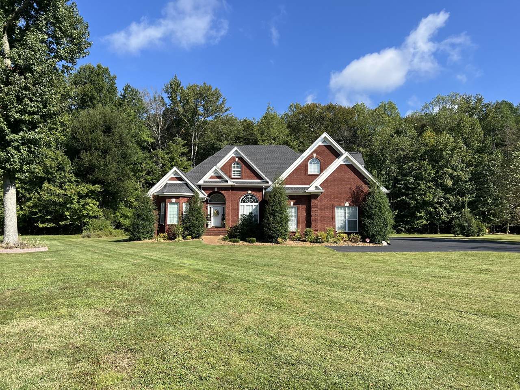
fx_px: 391
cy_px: 195
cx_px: 260
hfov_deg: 67.3
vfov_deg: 53.1
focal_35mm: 26
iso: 50
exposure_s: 1/2513
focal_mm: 5.7
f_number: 1.5
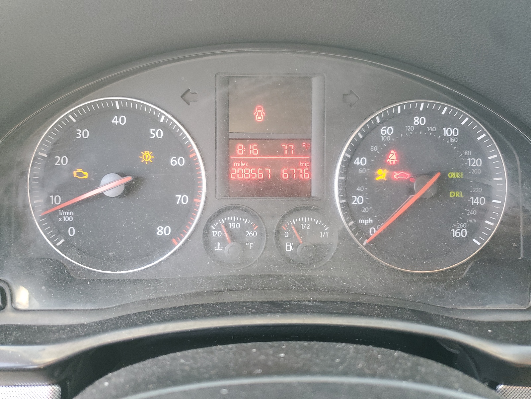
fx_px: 399
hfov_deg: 67.3
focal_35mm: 26
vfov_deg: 53.1
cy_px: 200
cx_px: 266
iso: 112
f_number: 1.5
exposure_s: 1/60.2
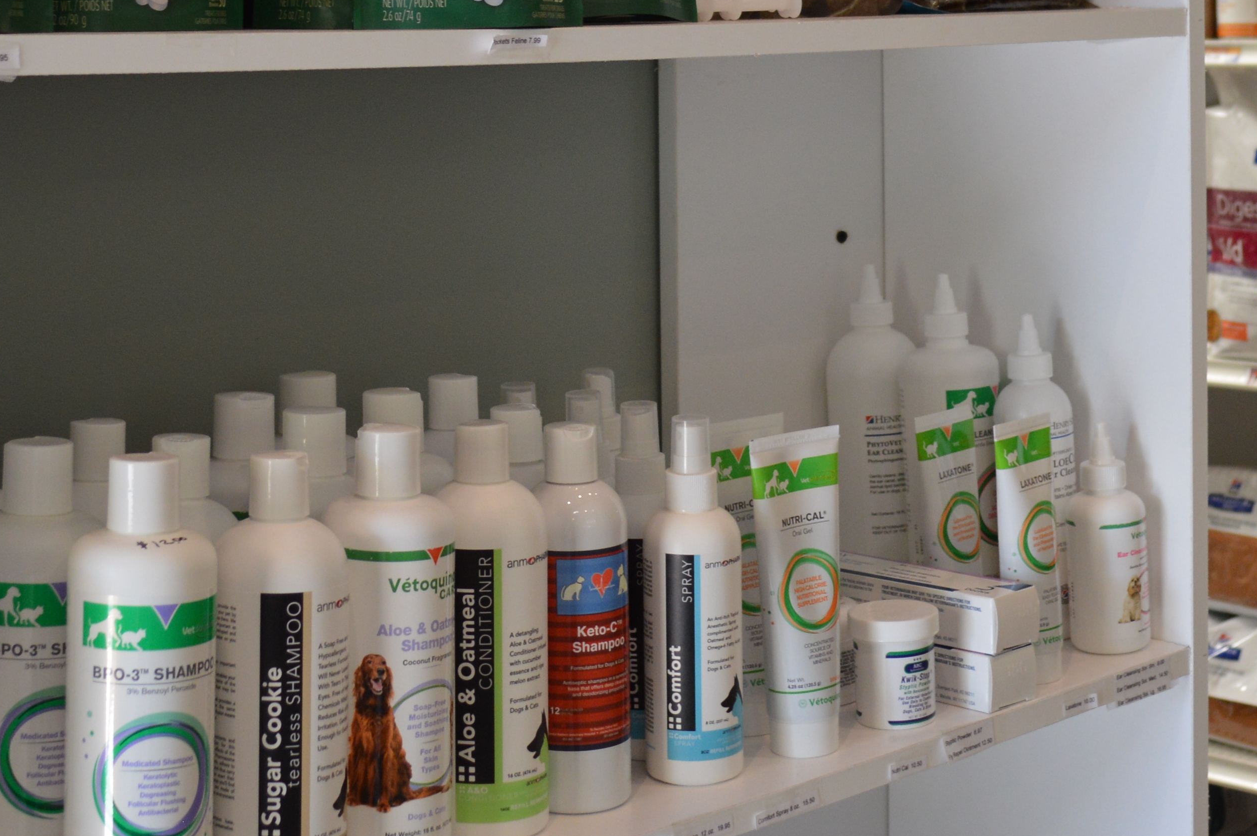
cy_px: 81
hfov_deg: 28.1
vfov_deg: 18.6
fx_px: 2512
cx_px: 684
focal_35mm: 72
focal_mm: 20
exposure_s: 1/60
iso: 400
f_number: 3.8
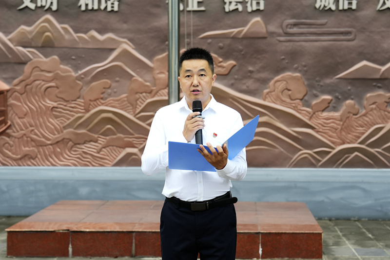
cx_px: 195
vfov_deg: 19.4
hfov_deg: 28.8
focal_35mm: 70
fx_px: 758
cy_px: 130
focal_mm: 70
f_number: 4
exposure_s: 1/200
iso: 500
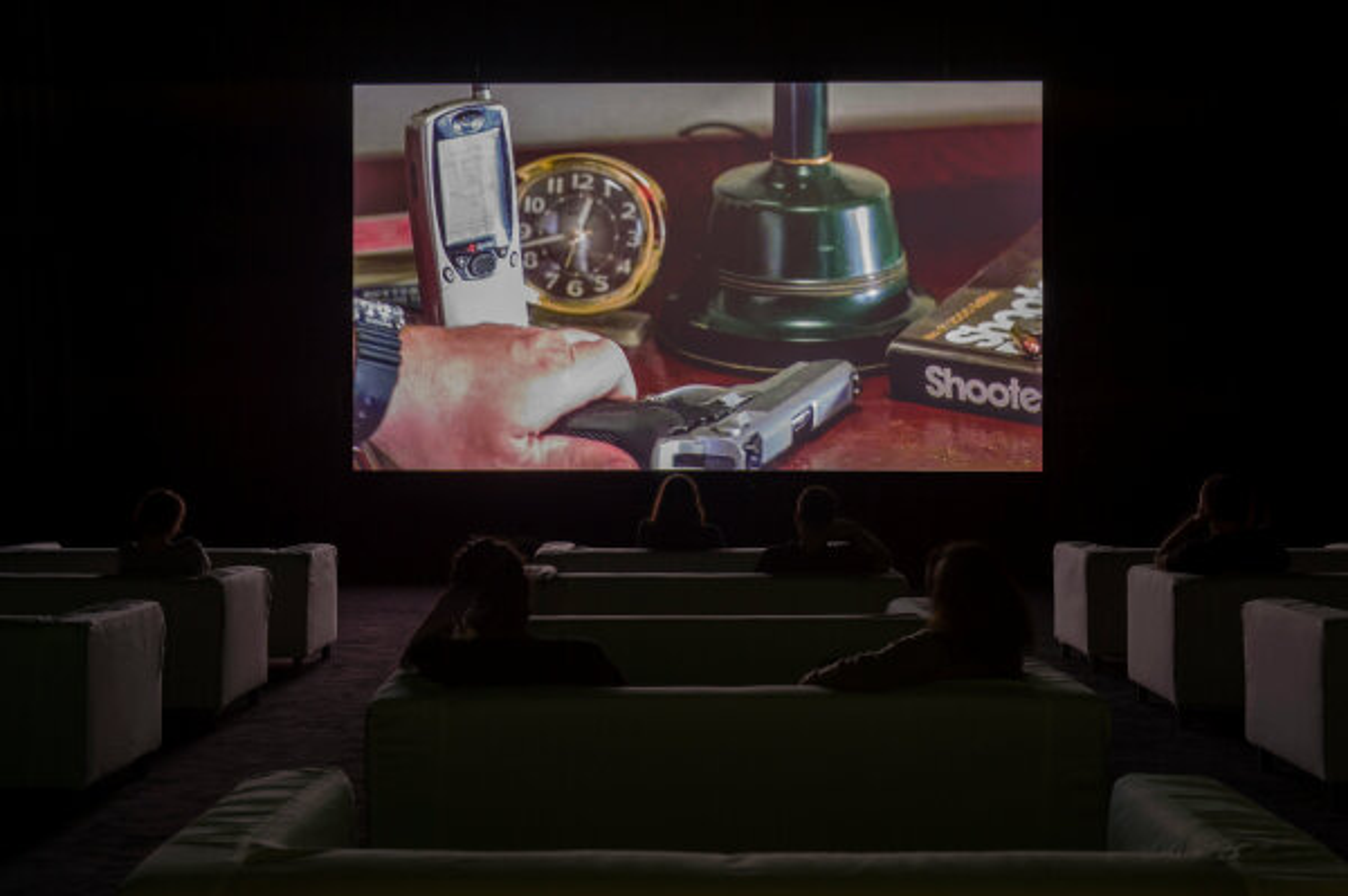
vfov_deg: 28.0
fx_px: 1796
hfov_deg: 41.1
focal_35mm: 48
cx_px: 674
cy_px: 448
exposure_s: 15
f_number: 5.6
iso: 100
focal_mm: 48
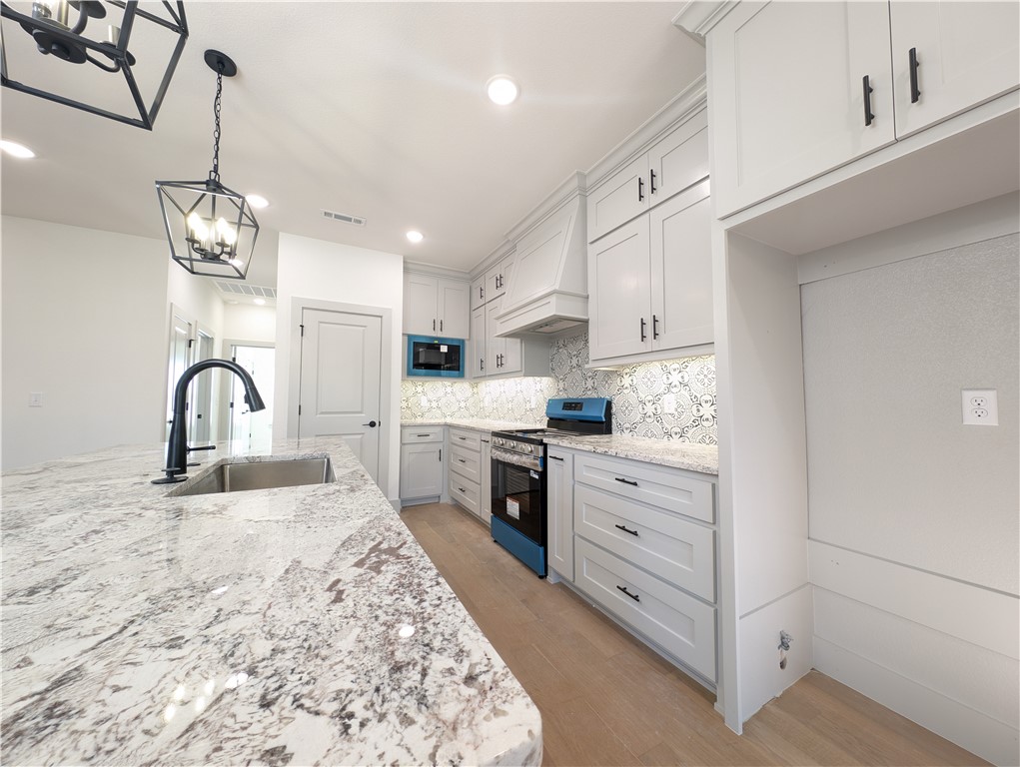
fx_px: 354
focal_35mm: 12
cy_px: 384
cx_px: 510
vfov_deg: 94.6
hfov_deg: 110.5
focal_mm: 2.23
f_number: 1.95
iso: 43
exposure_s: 1/20
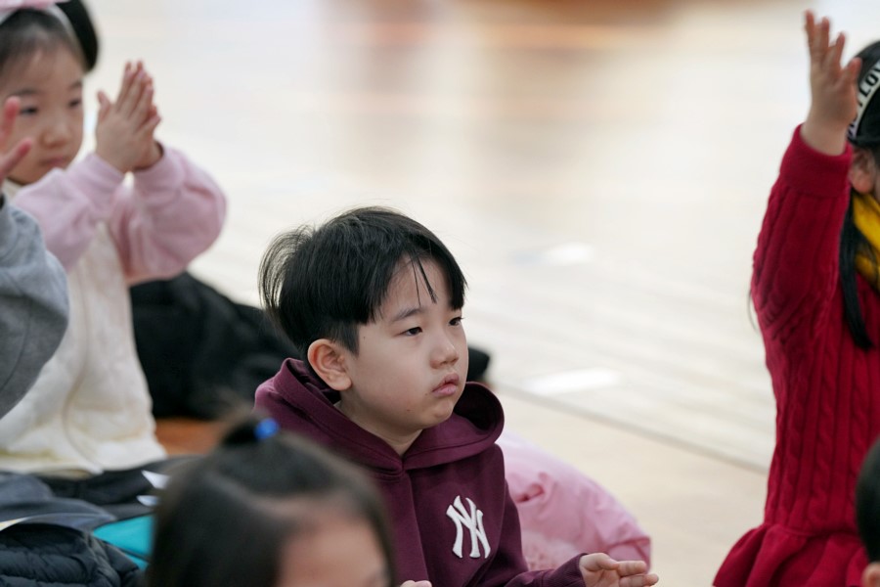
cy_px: 294
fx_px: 4889
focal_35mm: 200
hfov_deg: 10.3
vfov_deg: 6.9
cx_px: 440
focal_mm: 200
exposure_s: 1/250
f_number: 4
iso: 2000
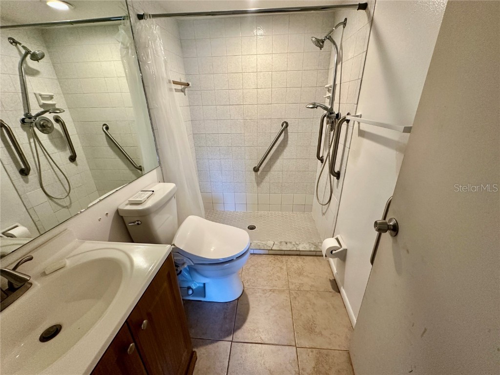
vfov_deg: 85.7
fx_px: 202
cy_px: 188
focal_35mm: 14
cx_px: 250
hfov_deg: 102.1
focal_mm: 2.22
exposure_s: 1/120
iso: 250
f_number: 2.2
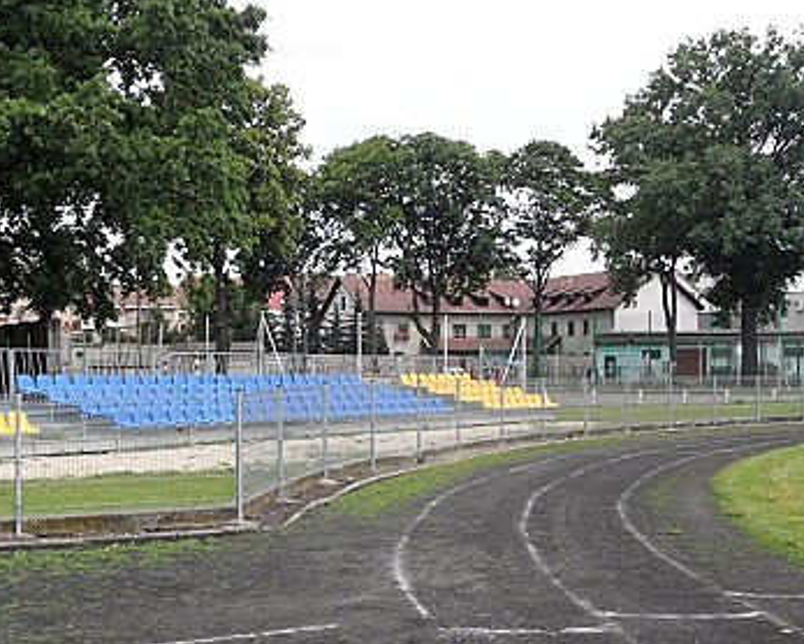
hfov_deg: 34.6
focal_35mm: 54
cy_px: 368
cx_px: 315
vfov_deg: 28.1
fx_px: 1286
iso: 80
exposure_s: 1/750
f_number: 3.4
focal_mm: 5.3
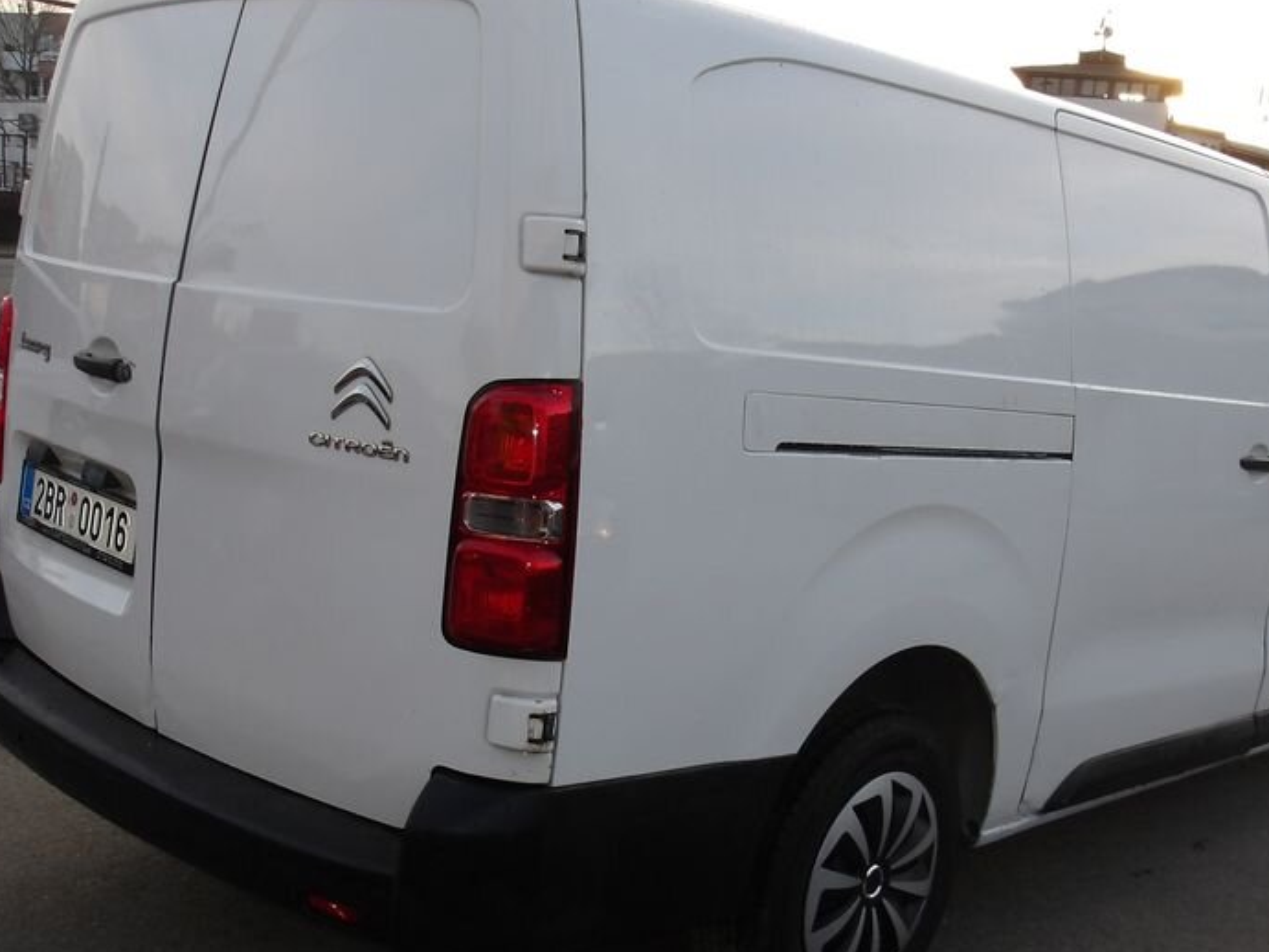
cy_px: 518
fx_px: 1466
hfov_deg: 46.8
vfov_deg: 35.9
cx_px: 679
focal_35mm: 40
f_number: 3
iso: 100
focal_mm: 4.9
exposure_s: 1/248
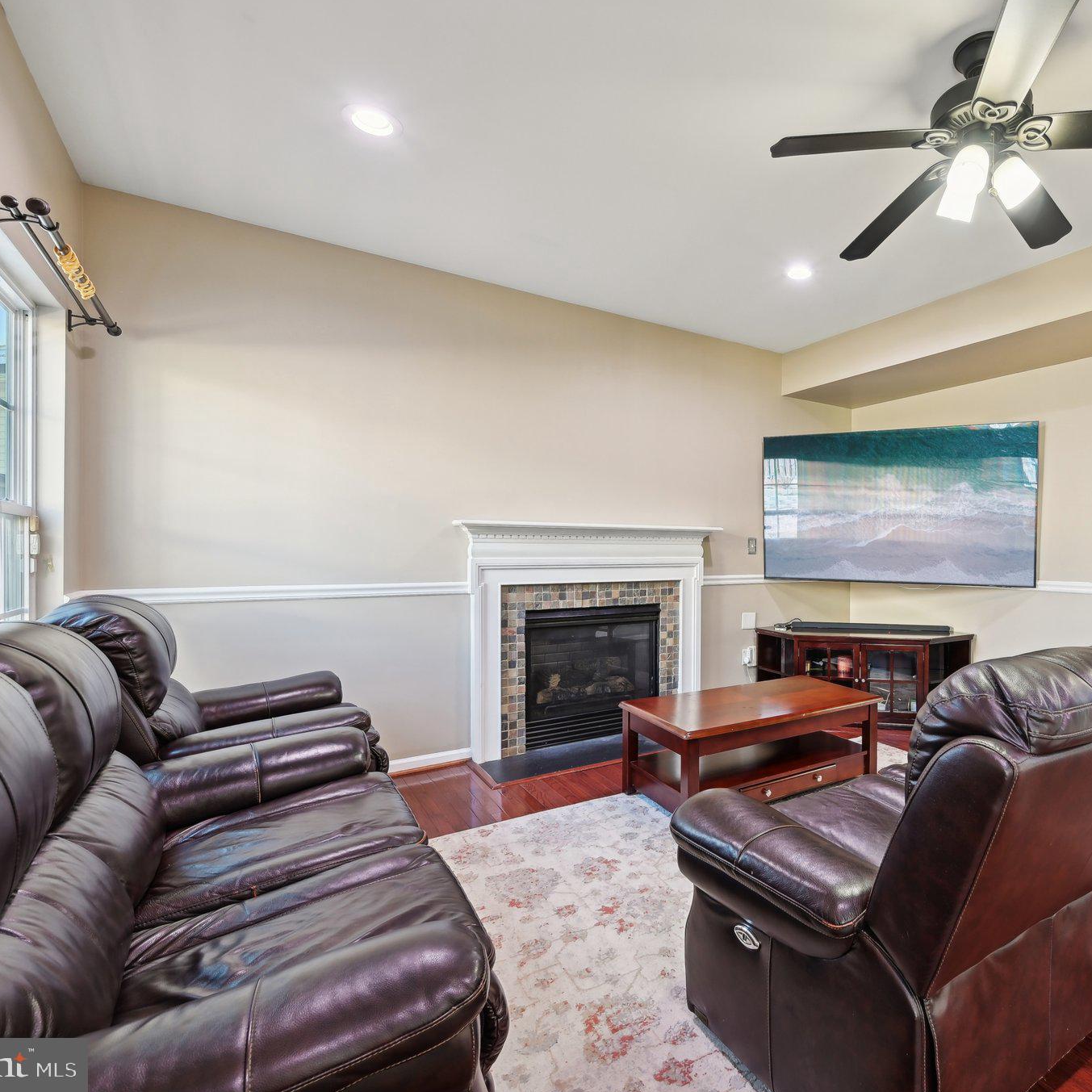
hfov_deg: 77.9
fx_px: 642
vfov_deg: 80.7
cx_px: 736
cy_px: 546
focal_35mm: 18
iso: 400
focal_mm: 14
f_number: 8
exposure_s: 1/6
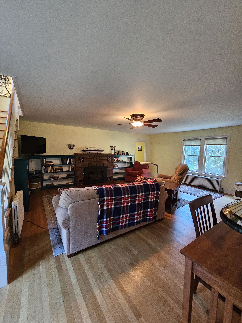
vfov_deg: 106.2
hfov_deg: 89.9
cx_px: 121
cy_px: 162
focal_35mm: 13
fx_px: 121
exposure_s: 1/30
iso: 640
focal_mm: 2.2
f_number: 2.2
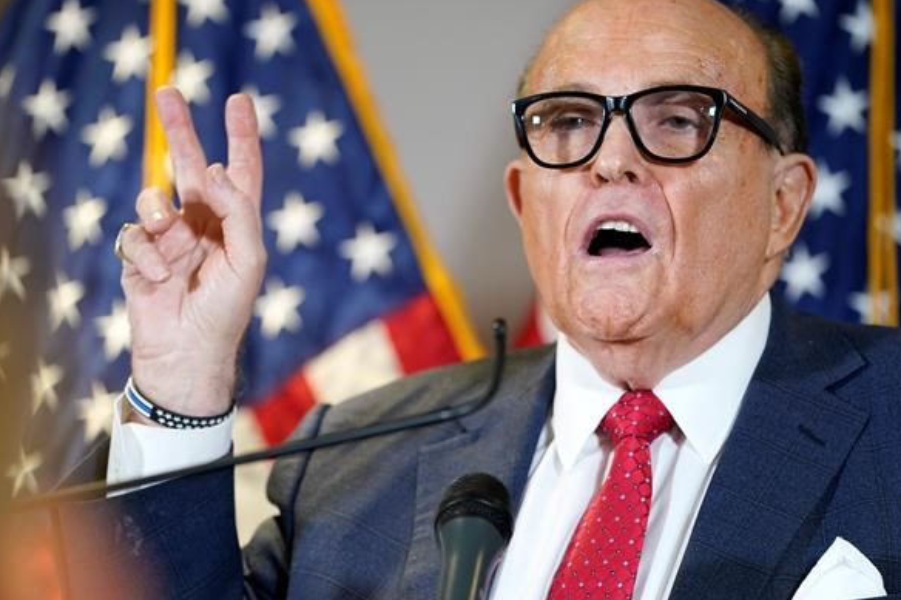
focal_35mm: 196
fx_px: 4904
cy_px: 280
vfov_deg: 7.0
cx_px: 437
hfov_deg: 10.5
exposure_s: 1/250
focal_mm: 176
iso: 2000
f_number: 3.5
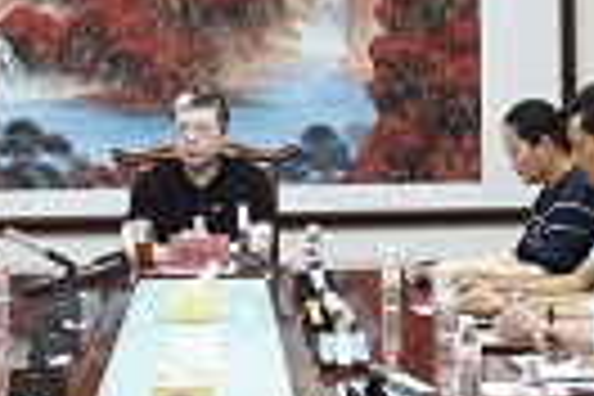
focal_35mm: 146
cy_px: 148
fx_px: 2409
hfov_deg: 14.0
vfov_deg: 9.4
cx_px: 230
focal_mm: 24
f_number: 6.3
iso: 640
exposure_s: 1/50
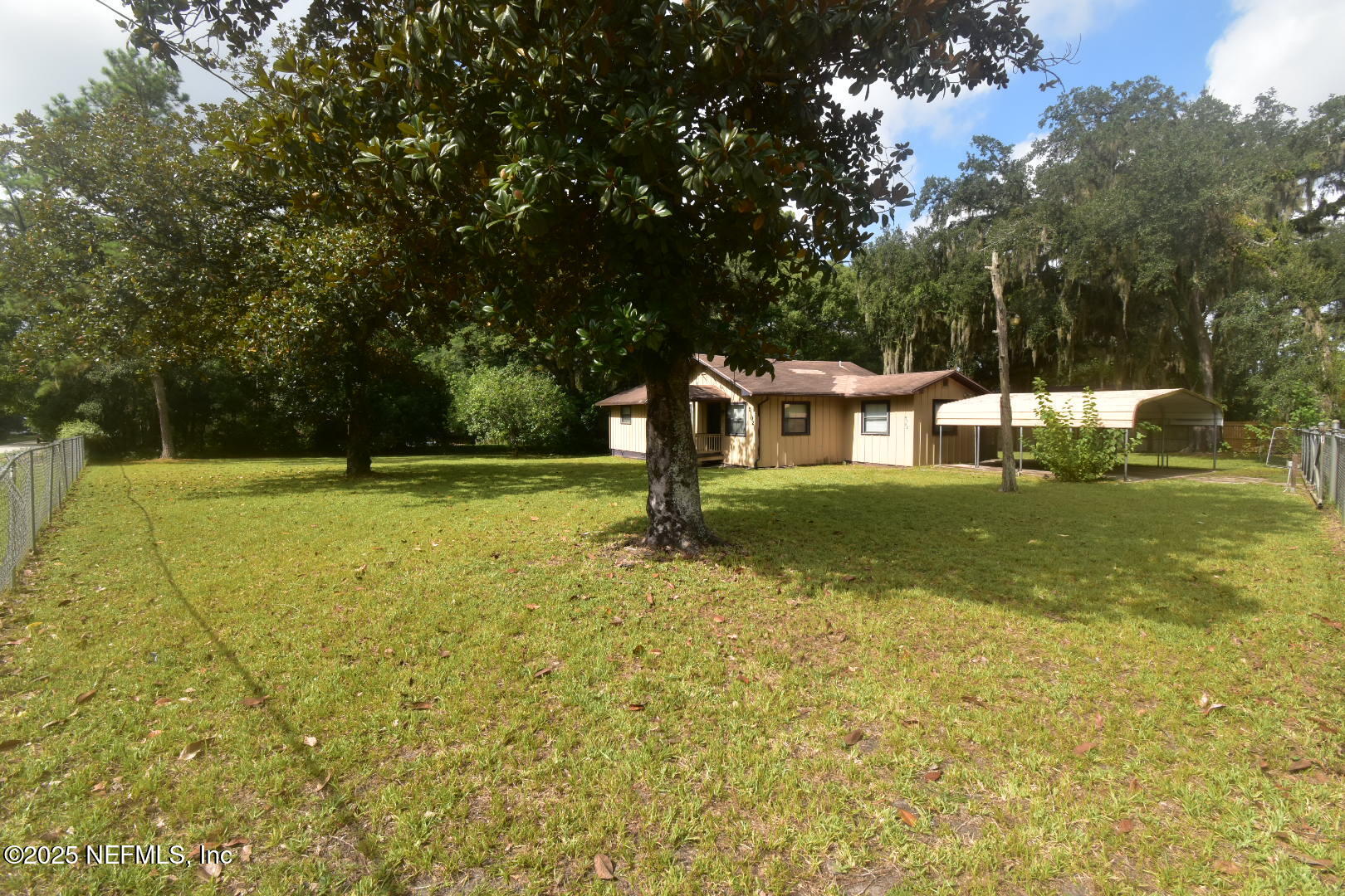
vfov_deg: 77.3
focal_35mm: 15
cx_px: 672
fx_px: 560
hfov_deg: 100.4
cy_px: 448
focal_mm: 10
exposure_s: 1/320
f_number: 10
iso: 400
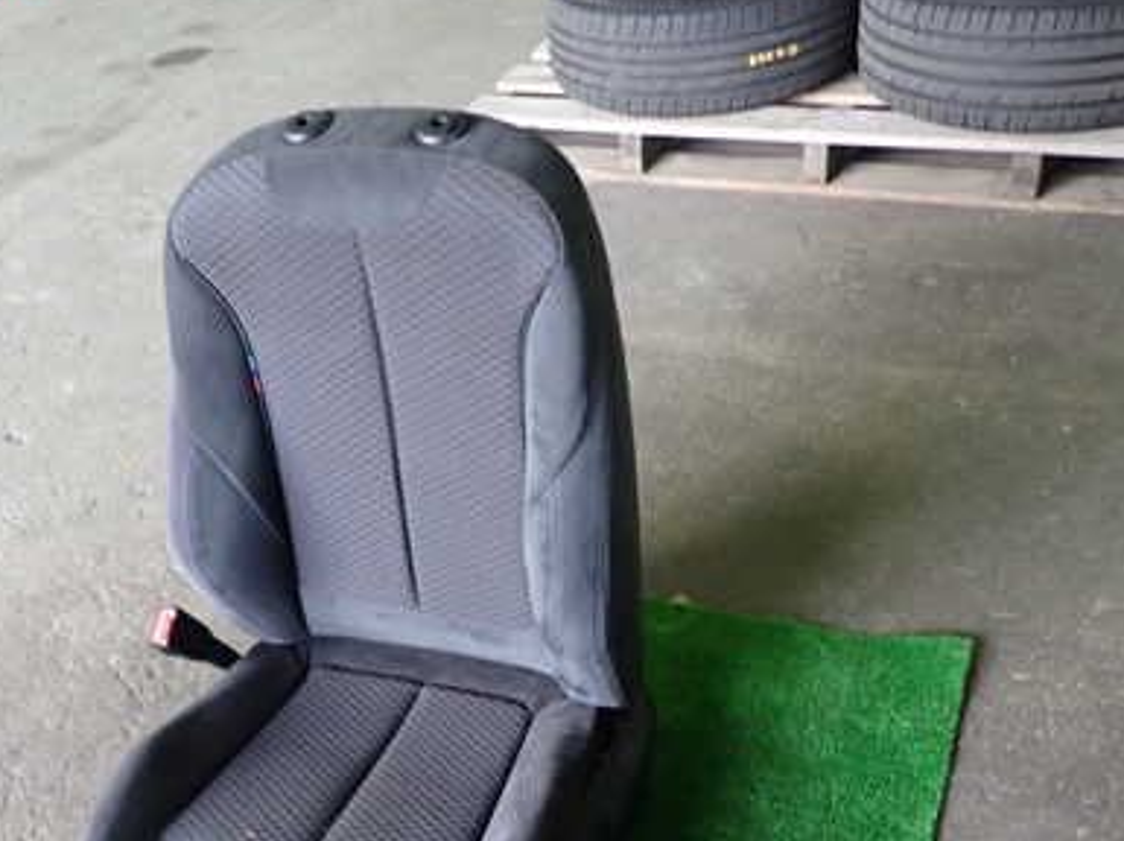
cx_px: 388
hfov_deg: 47.2
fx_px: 1265
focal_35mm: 39
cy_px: 569
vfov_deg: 36.3
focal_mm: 4.5
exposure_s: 1/30
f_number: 2
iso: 250
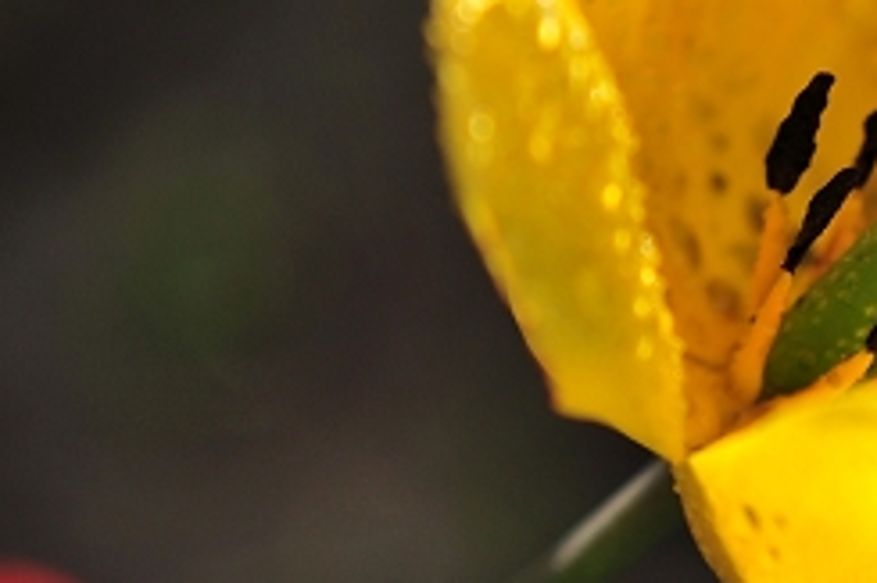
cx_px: 931
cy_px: 89
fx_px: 14728
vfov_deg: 2.3
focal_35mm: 605
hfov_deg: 3.4
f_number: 4
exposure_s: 1/1250
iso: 400
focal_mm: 185
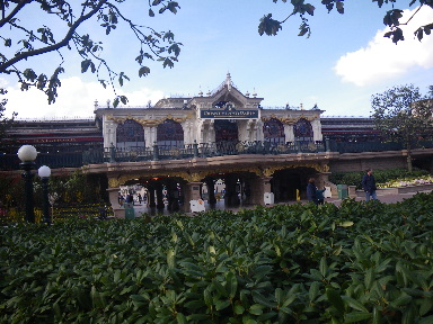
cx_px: 216
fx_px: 350
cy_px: 162
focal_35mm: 28
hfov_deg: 63.4
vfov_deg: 49.7
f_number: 3.5
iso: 50
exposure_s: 1/200
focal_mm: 5
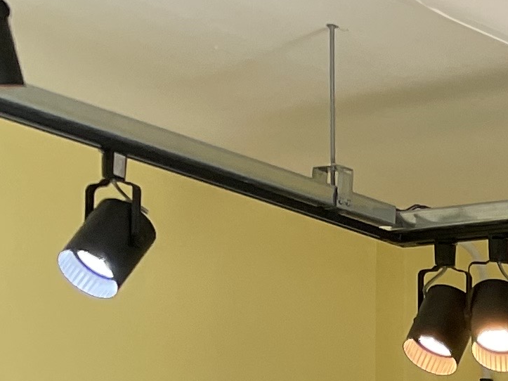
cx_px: 1393
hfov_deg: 10.6
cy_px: 1048
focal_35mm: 145
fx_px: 2128
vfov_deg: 8.8
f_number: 1.6
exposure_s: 1/121
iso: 64
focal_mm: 4.2
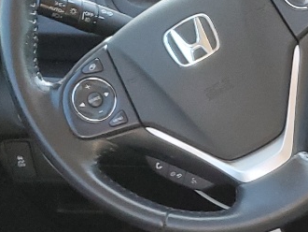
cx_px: 600
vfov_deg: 11.2
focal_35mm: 126
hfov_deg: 13.5
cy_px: 376
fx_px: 1122
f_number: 1.5
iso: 67
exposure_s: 1/120
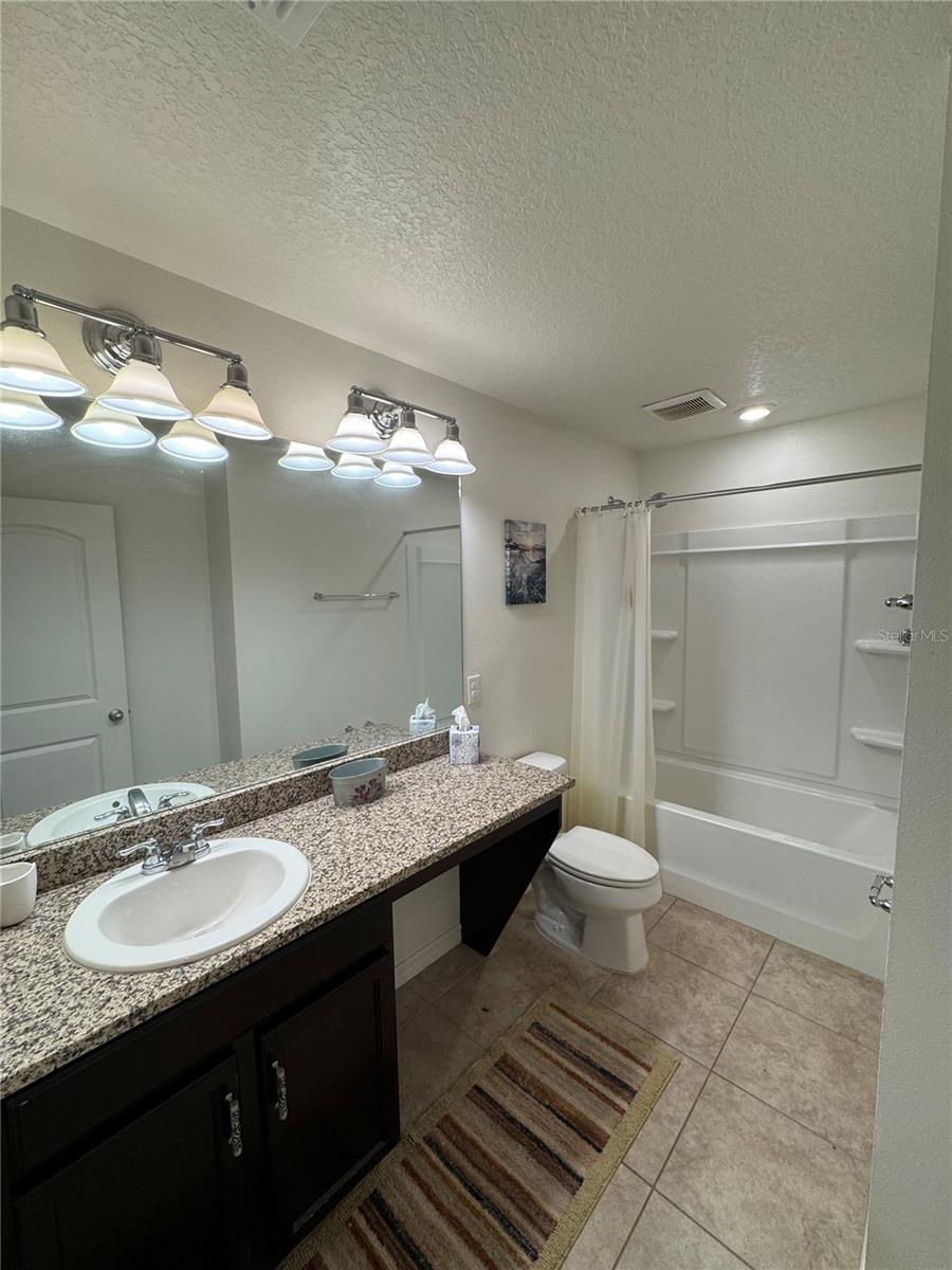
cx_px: 476
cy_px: 635
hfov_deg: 85.7
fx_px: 513
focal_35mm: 14
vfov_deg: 102.1
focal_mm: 2.22
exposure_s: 1/120
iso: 125
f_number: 2.2
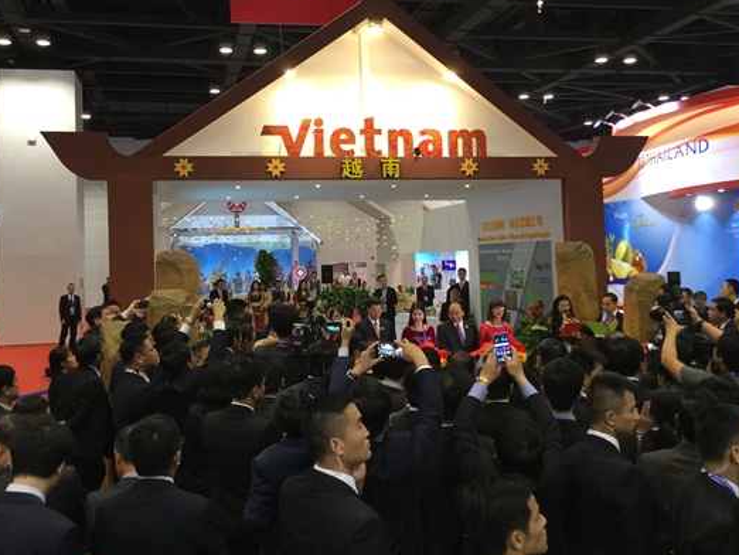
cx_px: 344
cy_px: 227
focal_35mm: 38
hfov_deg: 48.9
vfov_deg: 37.6
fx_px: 812
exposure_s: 1/30
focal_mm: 3.3
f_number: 2.4
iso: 80
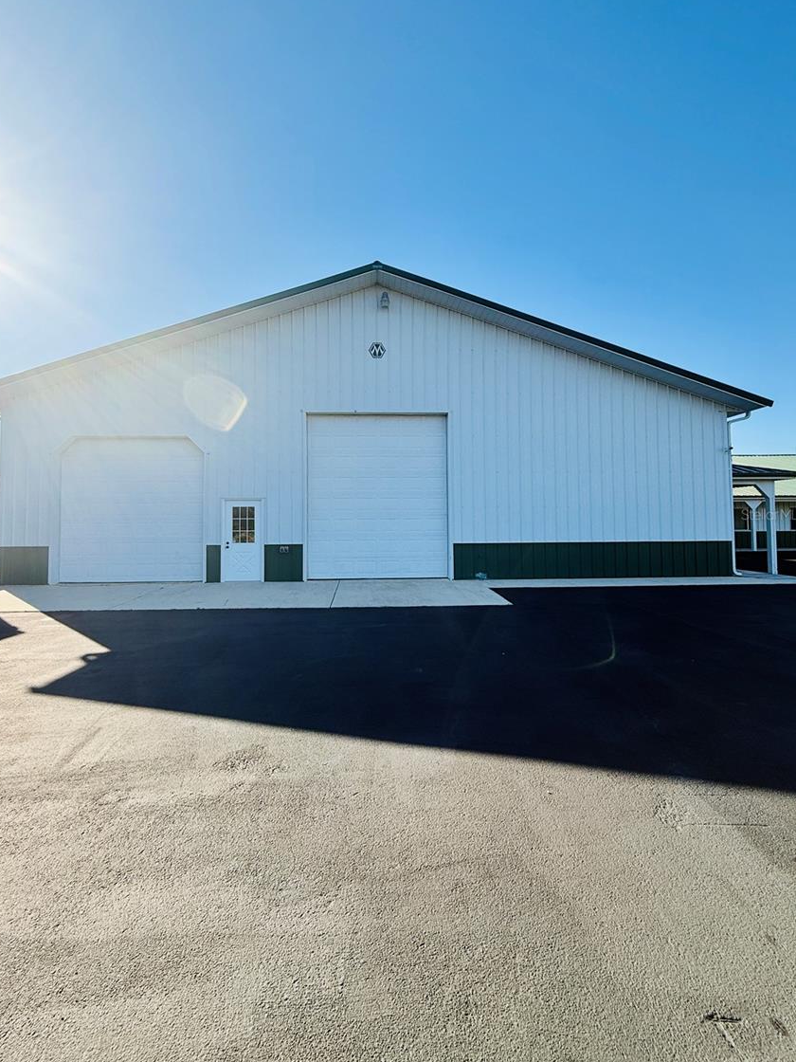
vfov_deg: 98.1
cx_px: 382
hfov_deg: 81.7
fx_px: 460
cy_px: 514
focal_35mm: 15
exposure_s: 1/1259
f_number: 2.2
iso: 50
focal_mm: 2.22
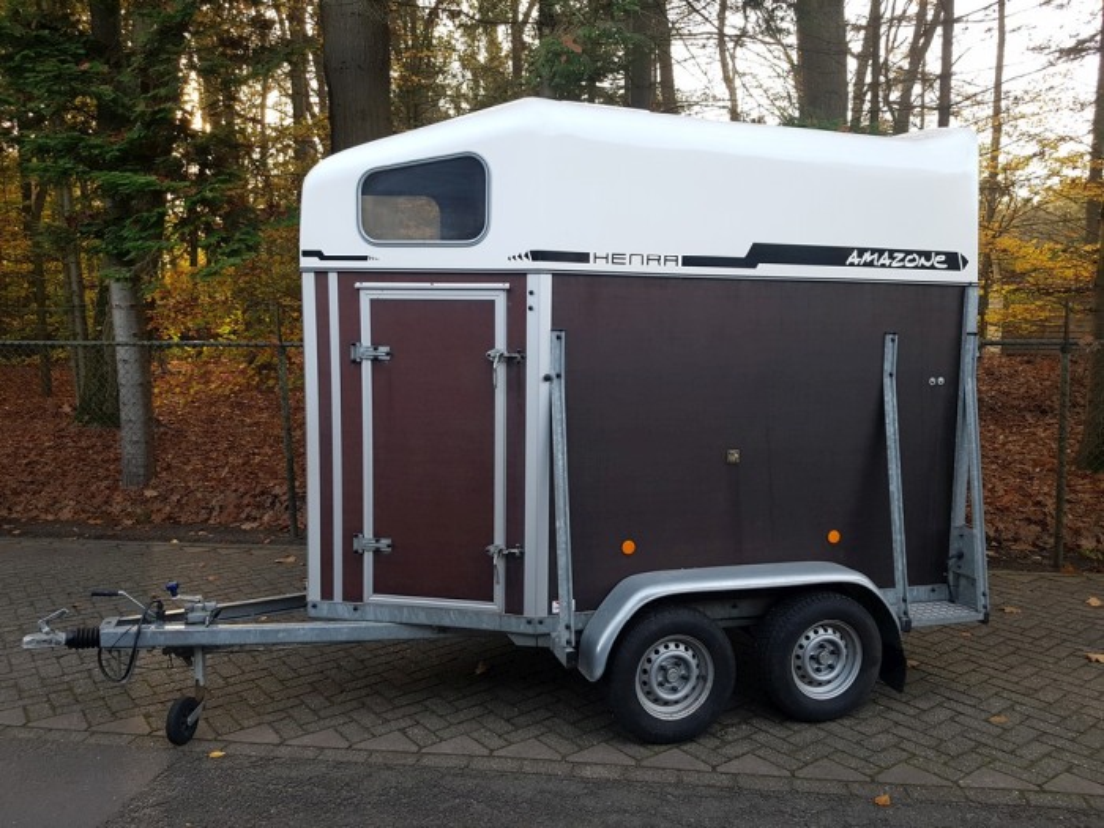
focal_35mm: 26
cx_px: 552
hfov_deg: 67.3
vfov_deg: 53.1
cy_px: 414
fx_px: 829
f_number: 1.7
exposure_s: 1/100
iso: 64
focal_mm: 4.2
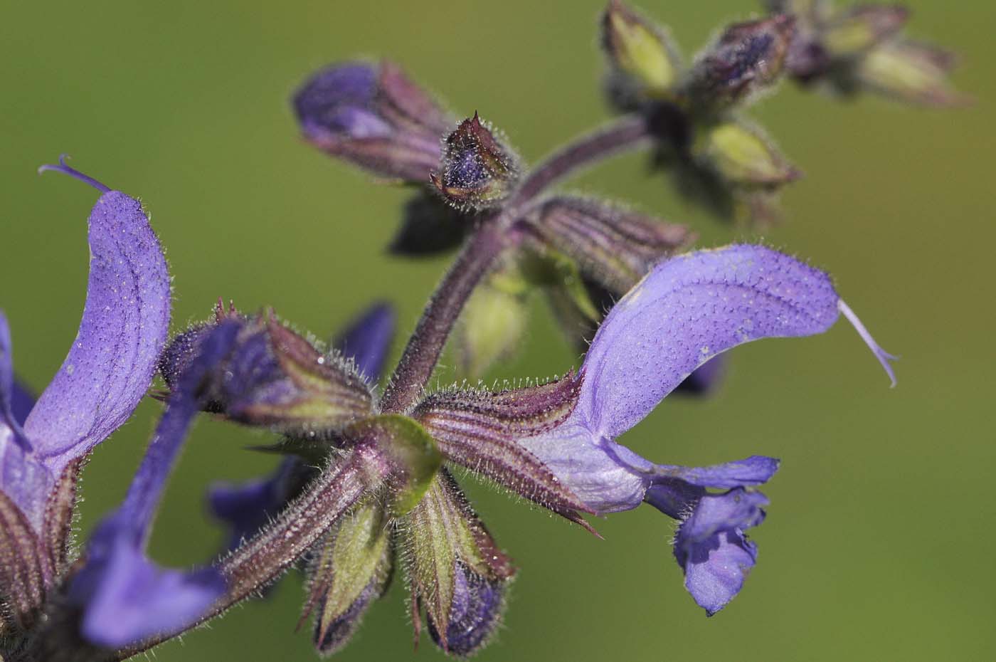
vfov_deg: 8.7
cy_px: 331
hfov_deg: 13.1
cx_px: 498
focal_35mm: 158
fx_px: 4352
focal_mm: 105
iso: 400
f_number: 8
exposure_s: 1/1250
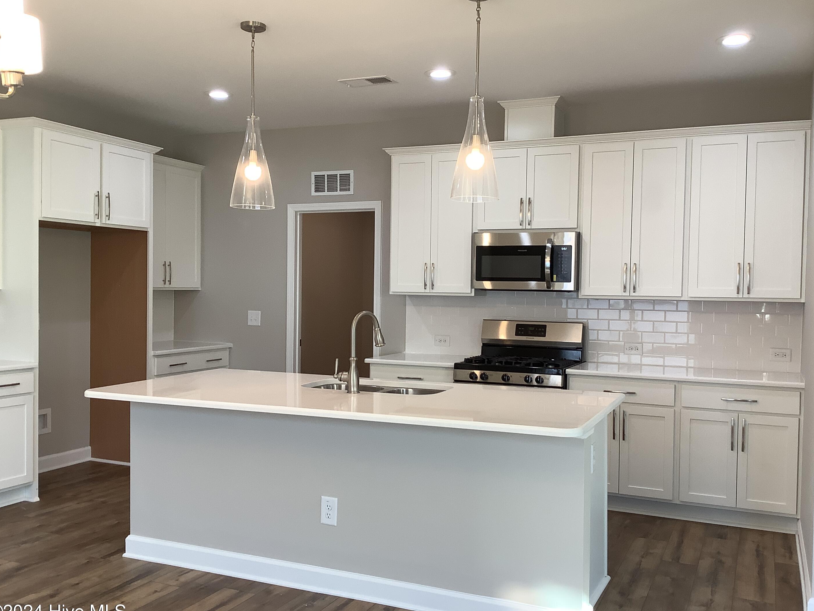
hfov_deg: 55.3
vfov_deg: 42.9
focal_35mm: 33
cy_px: 316
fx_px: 776
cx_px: 421
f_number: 2.4
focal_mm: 3.3
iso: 50
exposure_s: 1/60
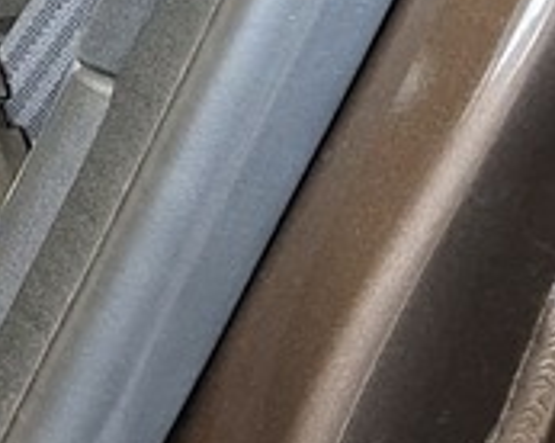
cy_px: 141
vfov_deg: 8.2
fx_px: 3068
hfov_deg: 8.2
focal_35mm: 187
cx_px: -1312
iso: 400
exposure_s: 1/33
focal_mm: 5.54
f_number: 1.8
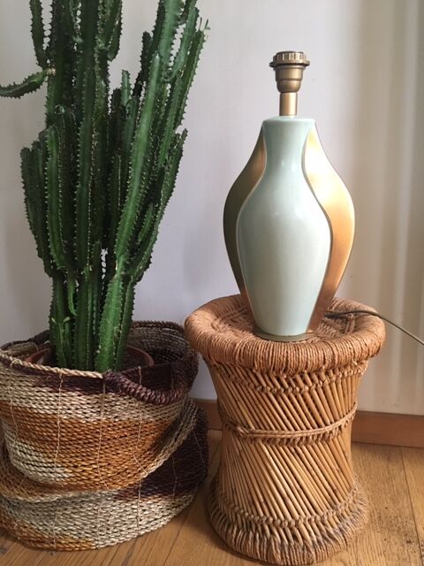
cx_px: 212
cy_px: 283
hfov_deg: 48.2
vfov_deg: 61.7
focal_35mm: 29
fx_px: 474
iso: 200
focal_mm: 4.15
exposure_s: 1/33
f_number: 2.2
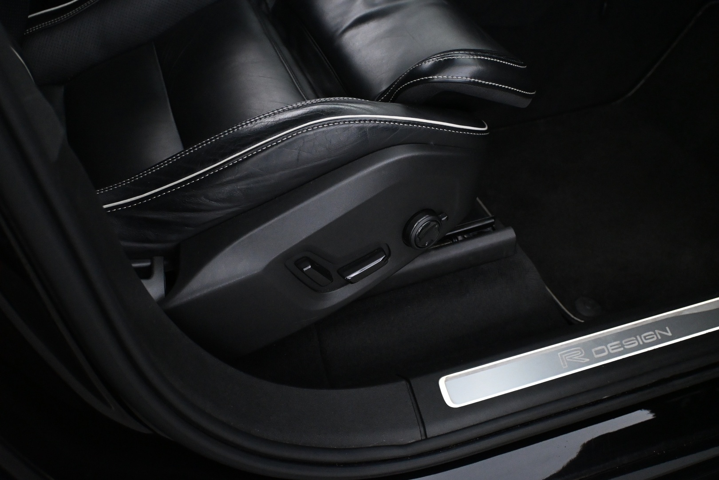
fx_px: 719
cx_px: 360
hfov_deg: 53.1
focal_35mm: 36
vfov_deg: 36.9
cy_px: 240
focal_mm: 24
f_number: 4.2
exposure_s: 1/40
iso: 5000
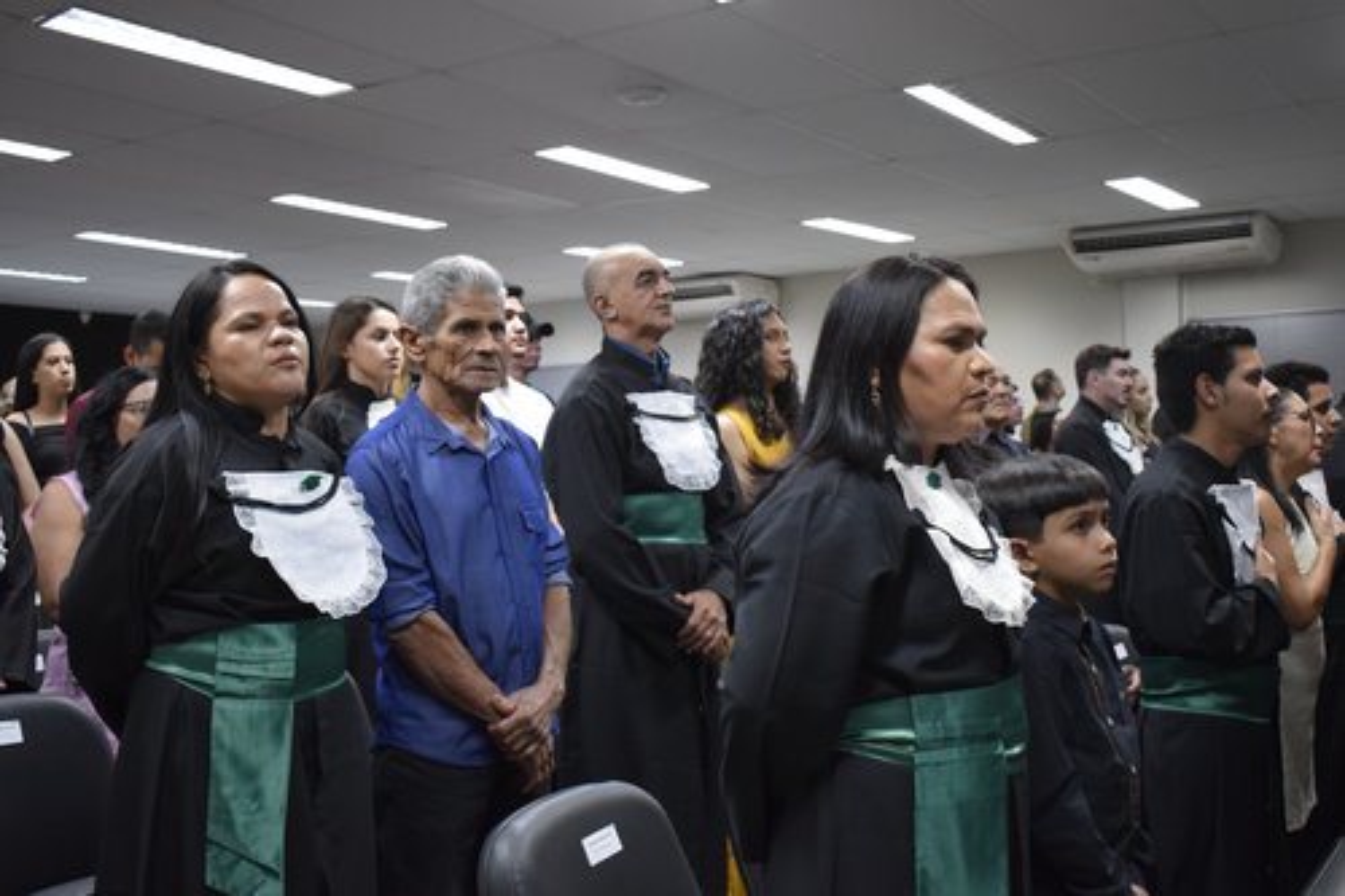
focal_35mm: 38
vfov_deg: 35.5
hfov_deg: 51.3
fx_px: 1401
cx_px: 672
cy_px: 448
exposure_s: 1/60
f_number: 4
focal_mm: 25
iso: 2200
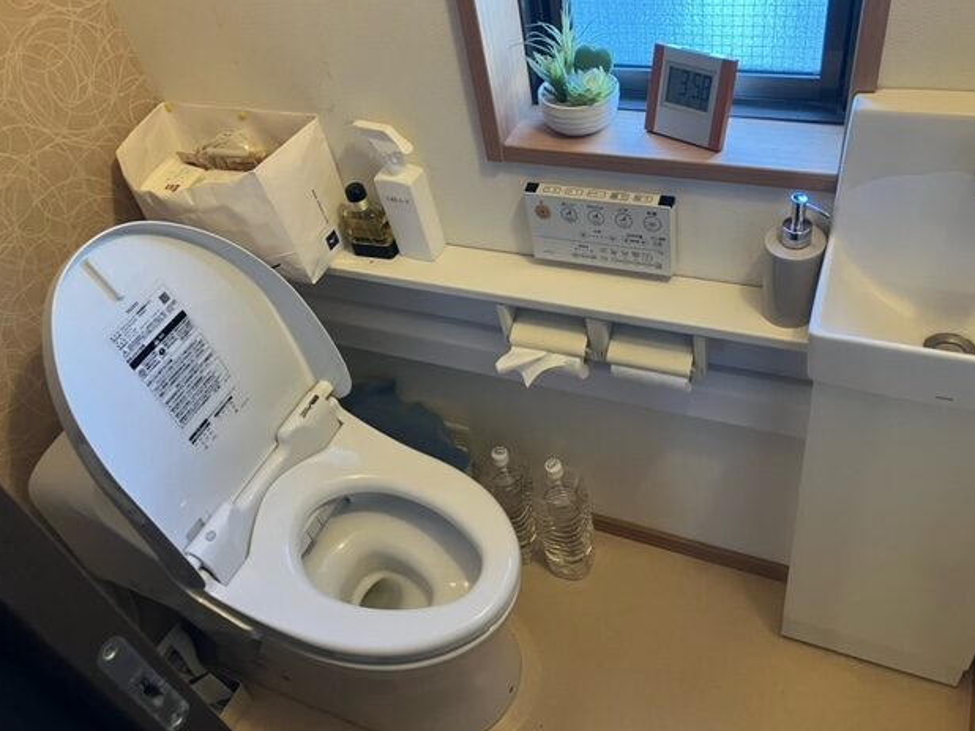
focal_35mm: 29
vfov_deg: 48.2
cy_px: 365
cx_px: 494
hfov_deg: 61.7
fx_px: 817
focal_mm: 3.99
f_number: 1.8
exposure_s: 1/60
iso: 250
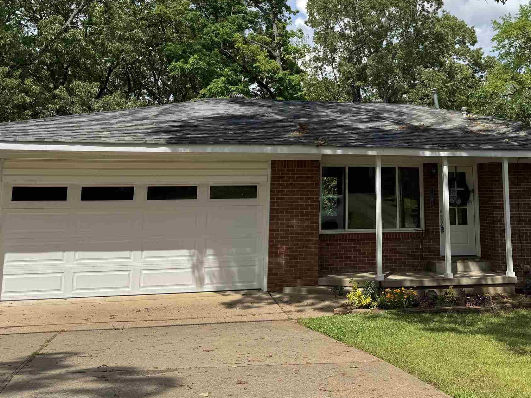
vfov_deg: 31.7
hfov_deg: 42.4
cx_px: 354
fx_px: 675
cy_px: 63
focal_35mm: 44
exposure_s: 1/4310
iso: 80
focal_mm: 6.76
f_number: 1.78
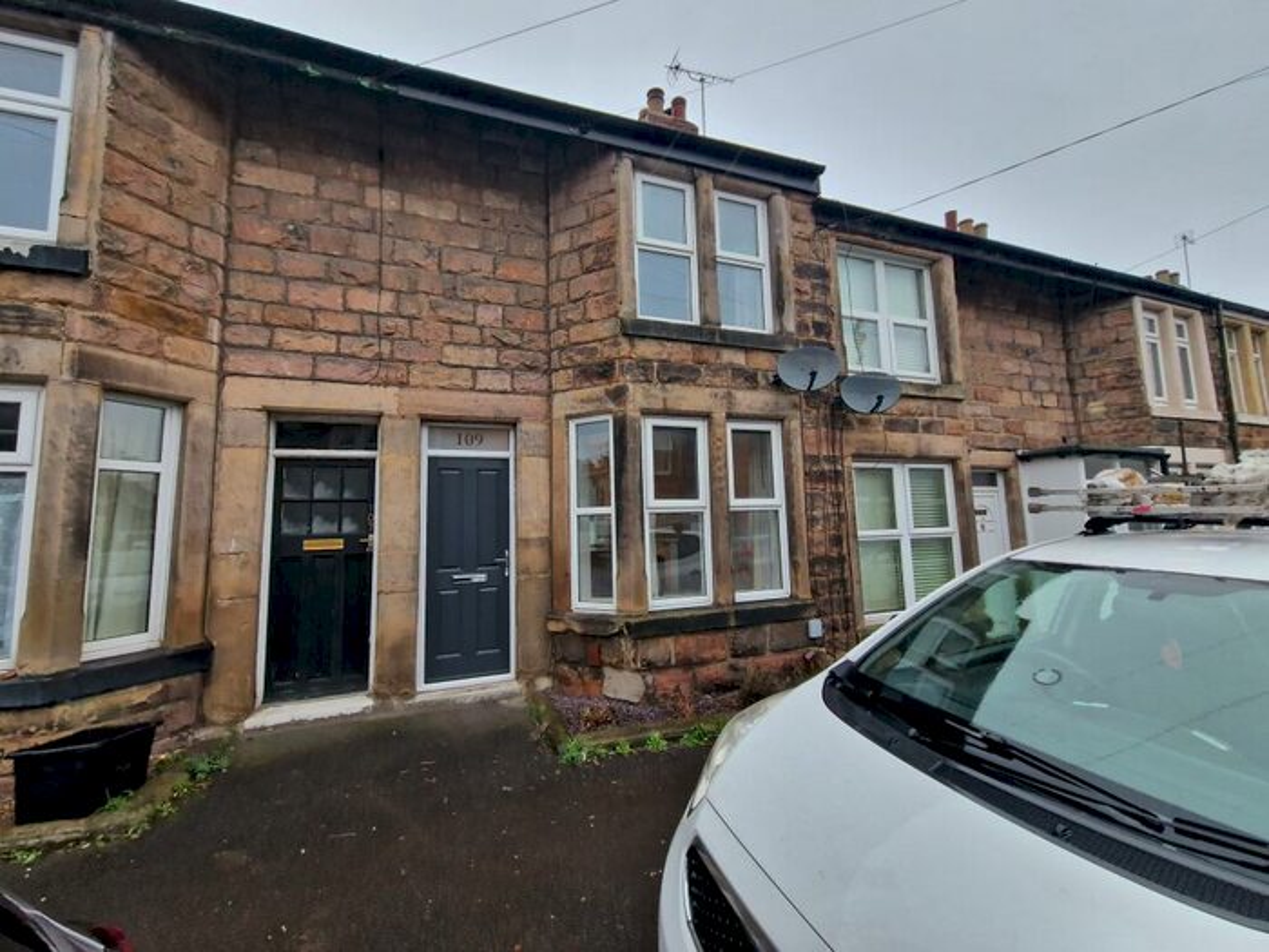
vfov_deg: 89.9
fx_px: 477
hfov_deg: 106.2
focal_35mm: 13
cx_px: 634
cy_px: 476
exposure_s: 1/100
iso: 80
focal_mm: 2.2
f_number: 2.2
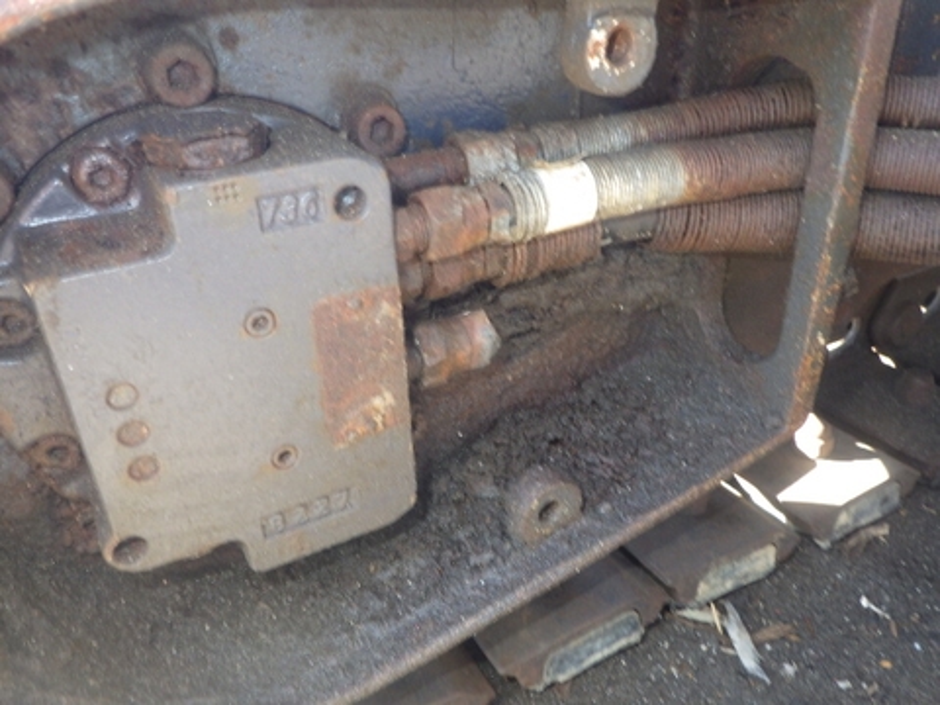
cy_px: 352
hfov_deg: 63.4
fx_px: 760
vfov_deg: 49.7
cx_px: 470
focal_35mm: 28
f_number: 3.5
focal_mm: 5
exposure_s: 1/45
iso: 250
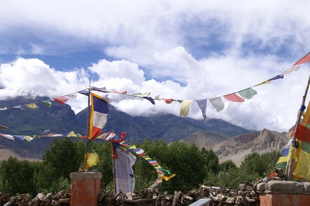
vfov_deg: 25.9
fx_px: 448
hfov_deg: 38.0
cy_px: 120
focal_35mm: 52
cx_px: 192
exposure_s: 1/500
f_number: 9
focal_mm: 26
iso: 100
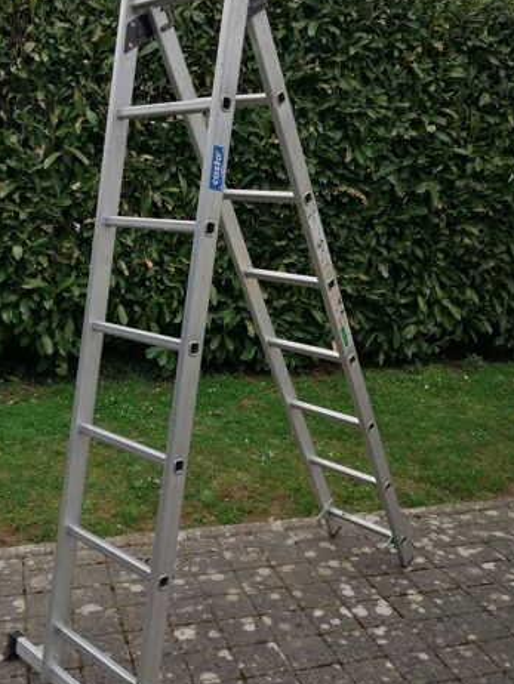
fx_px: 712
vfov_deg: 51.3
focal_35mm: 36
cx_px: 200
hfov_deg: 39.5
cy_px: 335
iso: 50
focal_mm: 3.62
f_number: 1.8
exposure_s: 1/520
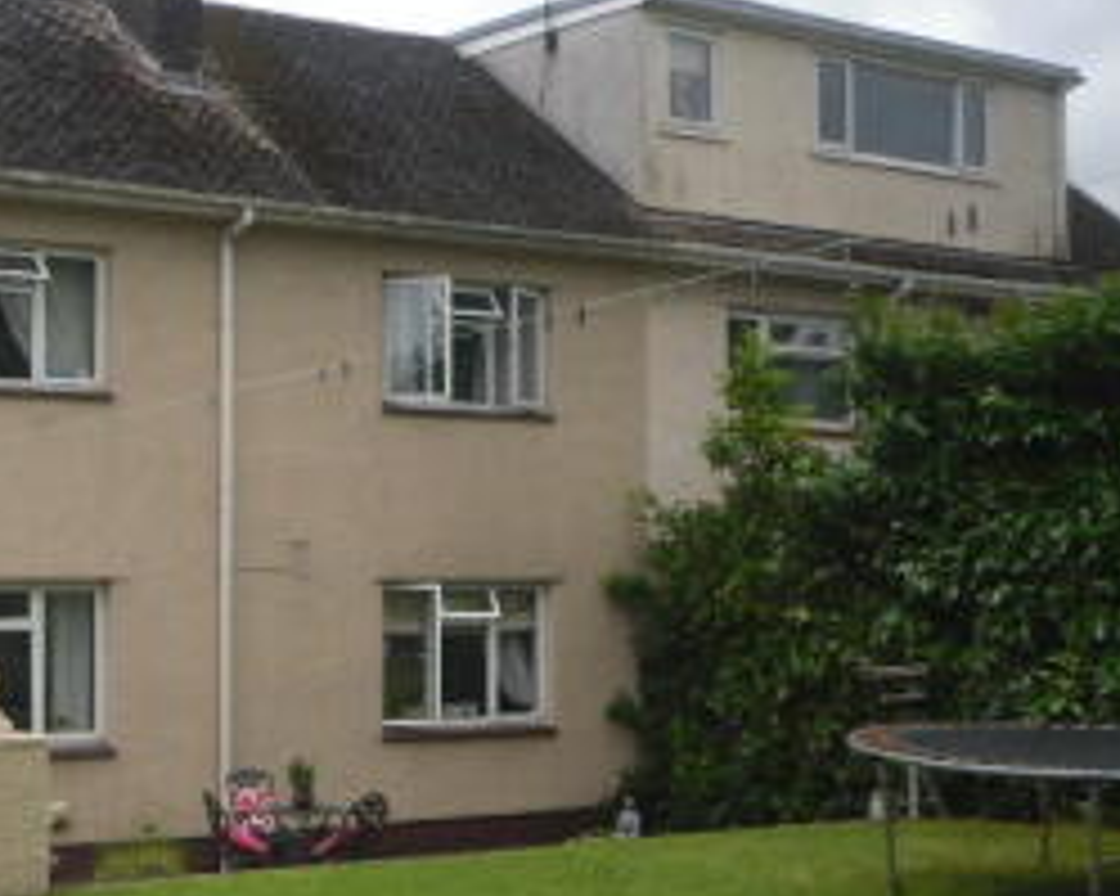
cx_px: 110
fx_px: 2121
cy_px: 633
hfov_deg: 28.4
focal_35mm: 64
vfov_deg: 23.7
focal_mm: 5.1
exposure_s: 1/165
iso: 80
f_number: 7.8
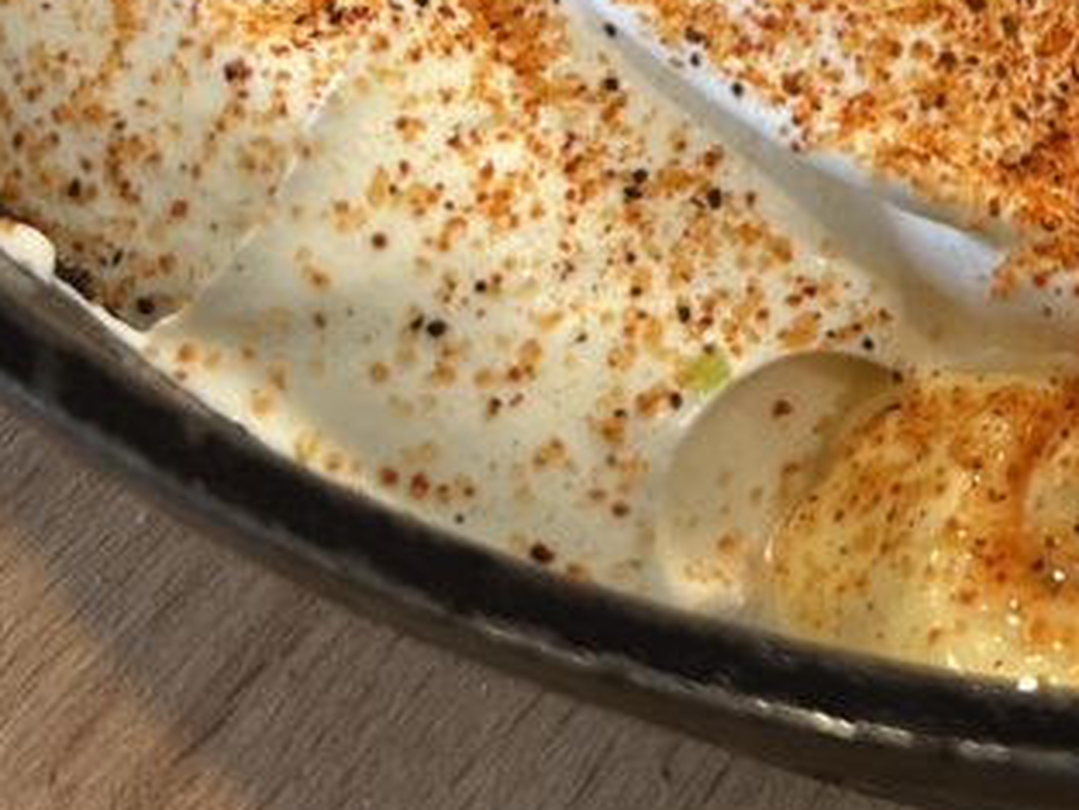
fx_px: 2651
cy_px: -300
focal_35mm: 85
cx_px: 1313
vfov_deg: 16.3
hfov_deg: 21.3
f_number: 1.5
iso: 125
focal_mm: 5.7
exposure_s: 1/120
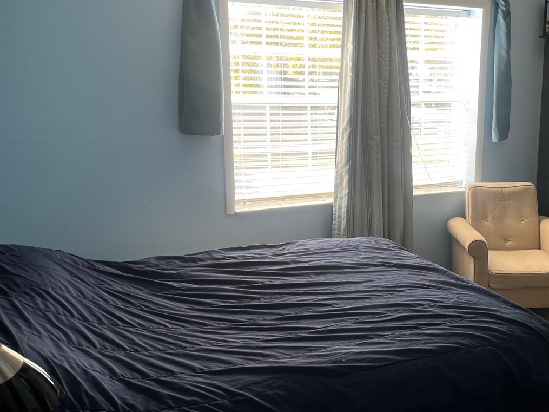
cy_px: 186
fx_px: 650
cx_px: 396
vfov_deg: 35.1
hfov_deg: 44.6
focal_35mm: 41
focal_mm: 5.1
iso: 50
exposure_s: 1/121
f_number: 1.6
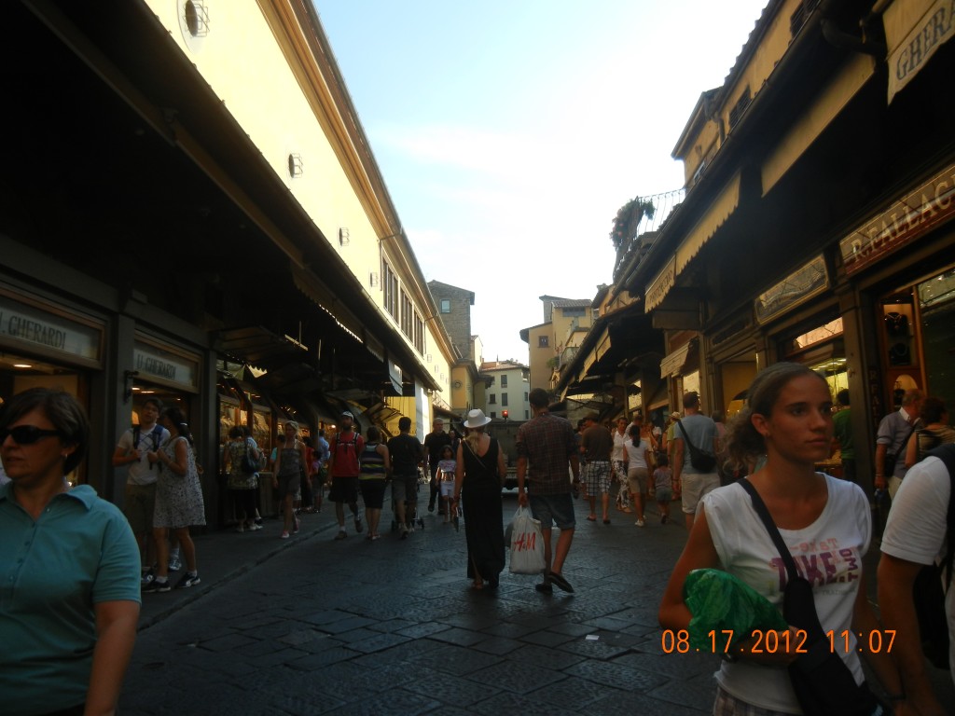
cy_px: 358
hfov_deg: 60.0
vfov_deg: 46.8
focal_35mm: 30
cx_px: 478
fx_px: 828
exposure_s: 1/564
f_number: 3.5
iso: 160
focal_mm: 5.4
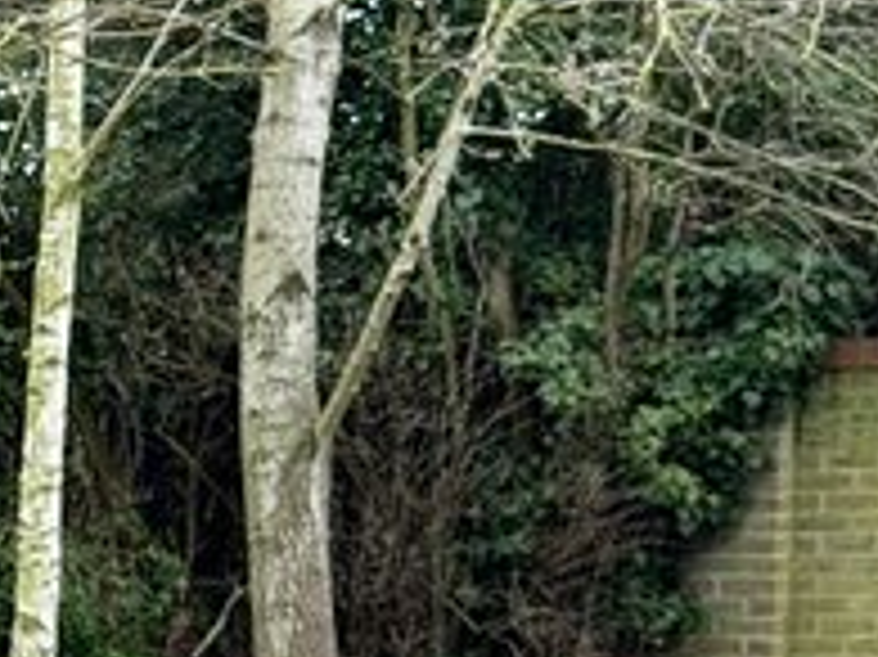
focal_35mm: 197
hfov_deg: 9.4
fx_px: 4994
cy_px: 1066
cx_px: -873
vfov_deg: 7.4
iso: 50
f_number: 1.78
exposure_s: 1/121
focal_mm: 6.76
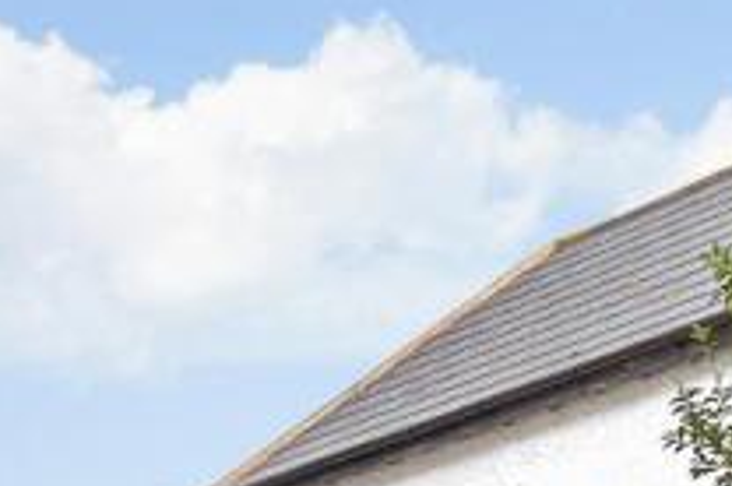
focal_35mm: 74
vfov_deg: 14.8
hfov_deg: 26.8
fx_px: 1502
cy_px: 995
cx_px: 605
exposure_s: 1/60
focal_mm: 10
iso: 160
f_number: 8
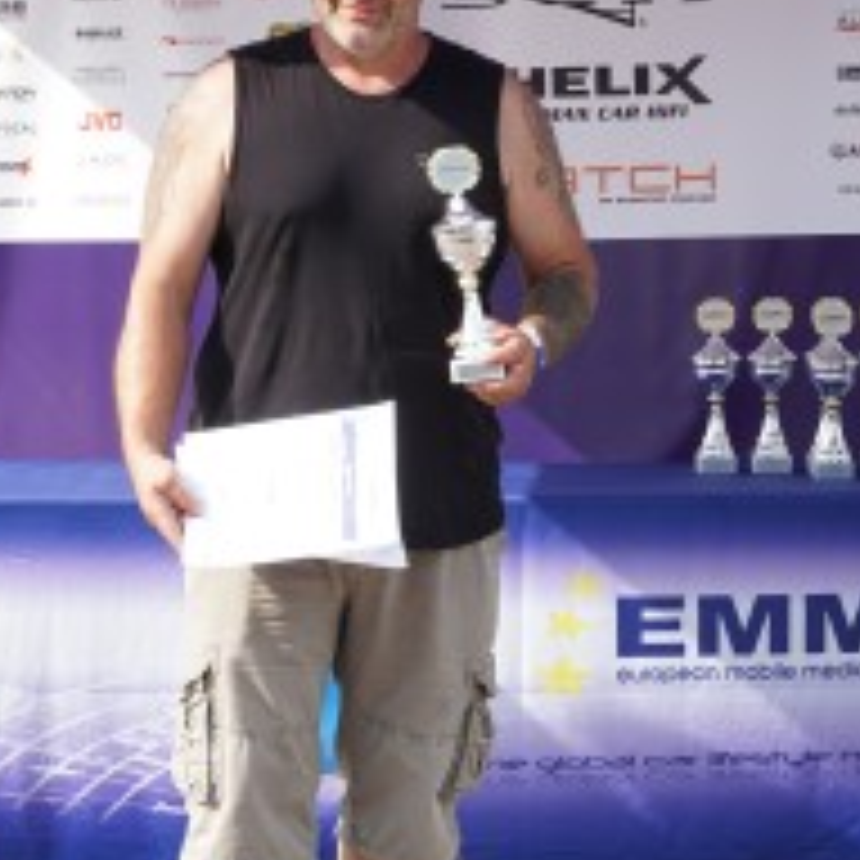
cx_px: 338
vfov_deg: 10.5
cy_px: 570
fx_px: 4694
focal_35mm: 167
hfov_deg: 10.5
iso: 160
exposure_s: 1/125
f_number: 8
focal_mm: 50
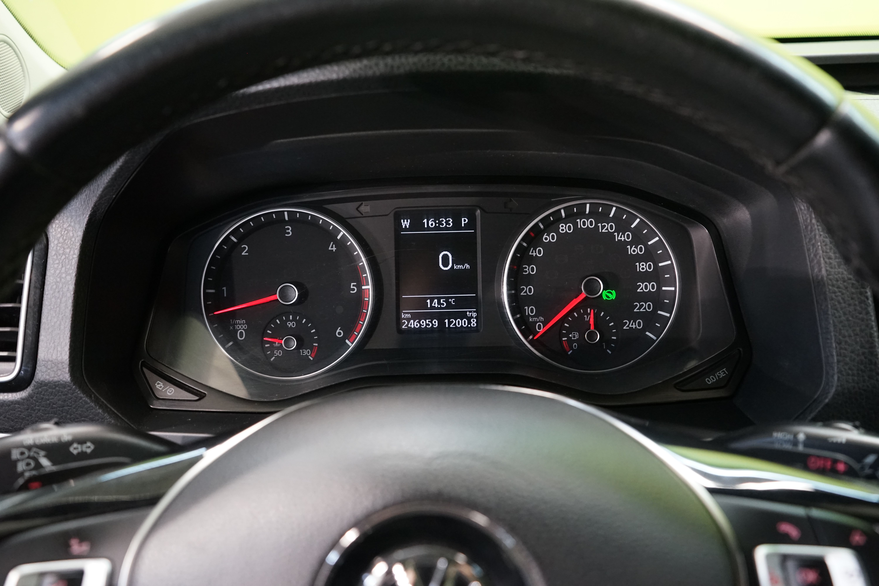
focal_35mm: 29
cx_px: 440
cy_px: 293
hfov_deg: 63.7
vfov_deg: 45.0
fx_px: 708
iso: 3200
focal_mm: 29
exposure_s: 1/30
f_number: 5.6
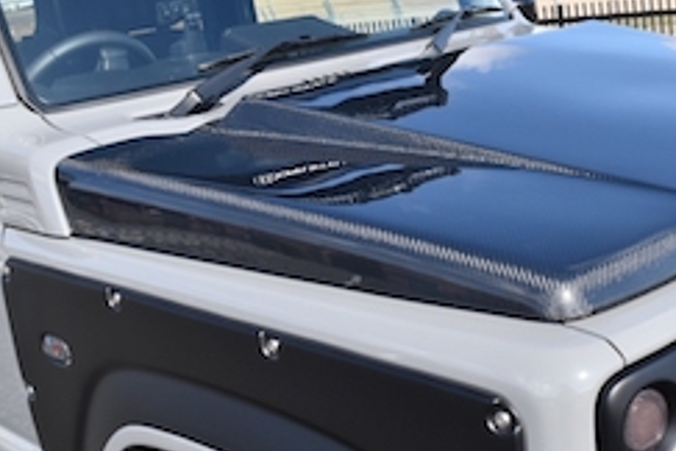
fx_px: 973
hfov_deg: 38.1
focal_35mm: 52
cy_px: 202
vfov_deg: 26.1
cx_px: 426
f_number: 10
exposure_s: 1/1000
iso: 800
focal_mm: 21
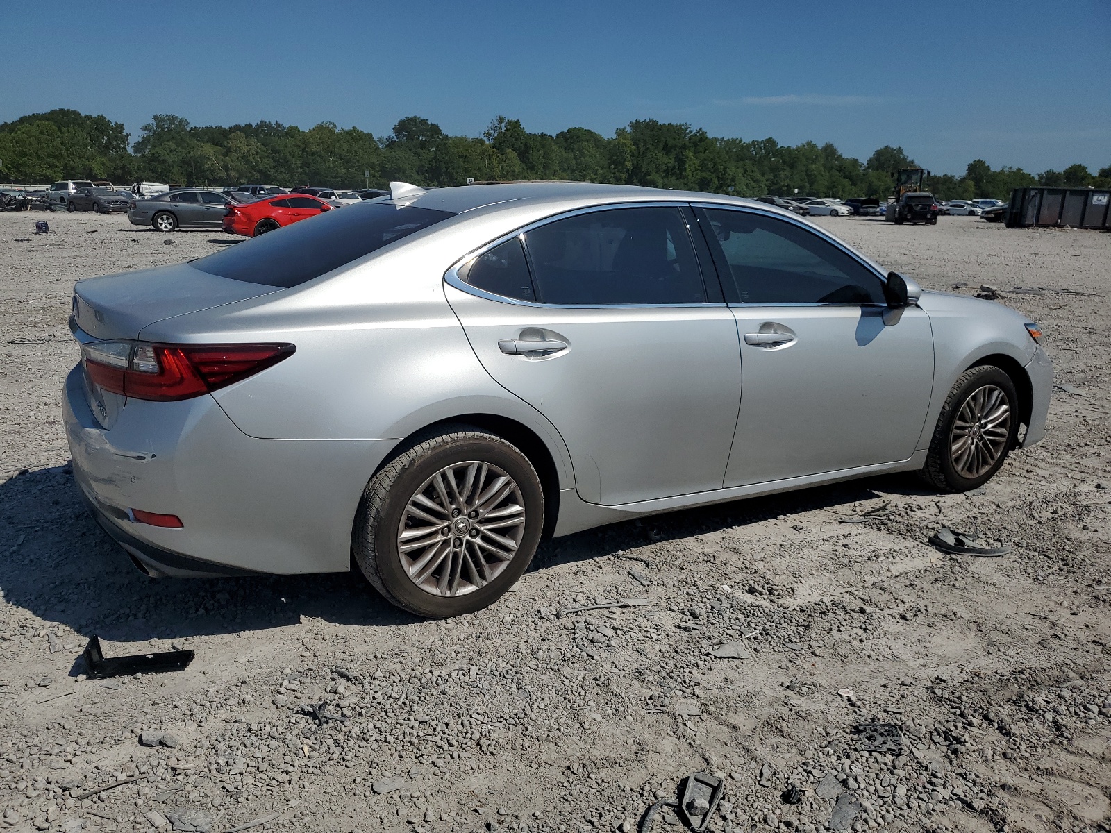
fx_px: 834
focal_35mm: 26
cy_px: 416
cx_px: 556
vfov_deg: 53.1
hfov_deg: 67.3
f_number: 1.5
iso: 52
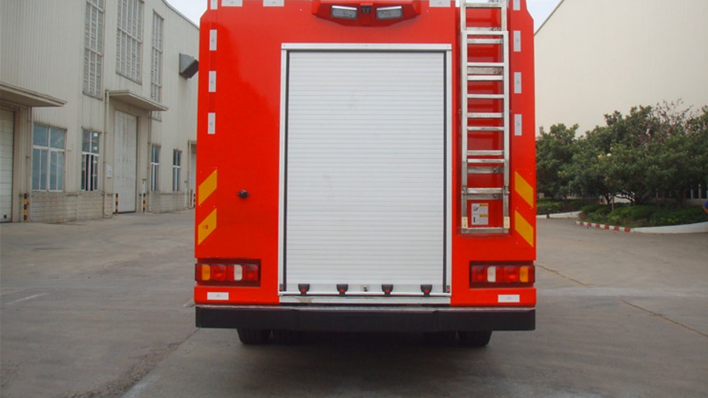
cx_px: 357
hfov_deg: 47.4
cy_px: 147
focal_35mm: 43
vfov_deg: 27.6
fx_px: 807
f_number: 3.5
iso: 50
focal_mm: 6.6
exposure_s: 1/125
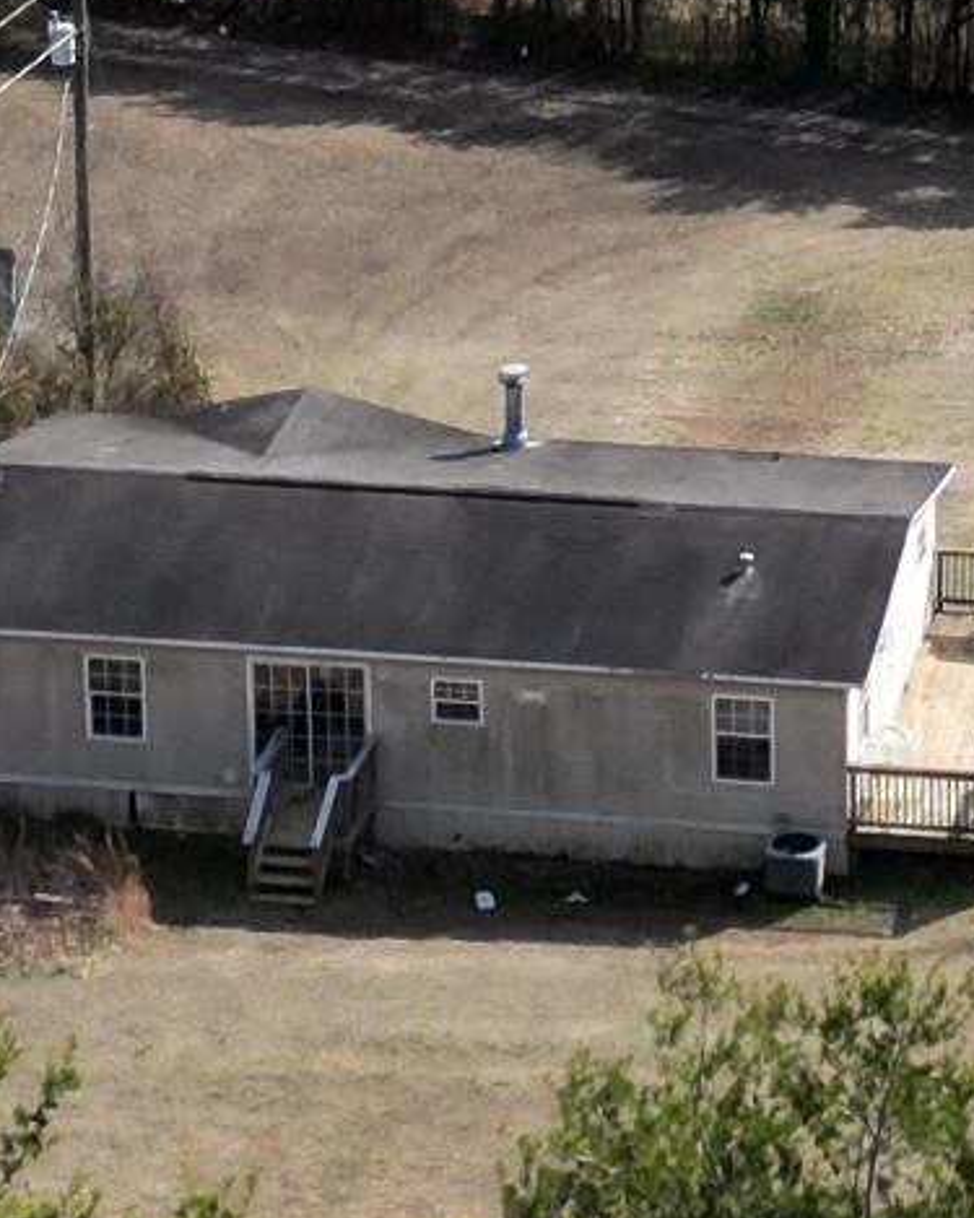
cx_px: 935
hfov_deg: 10.2
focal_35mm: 150
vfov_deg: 12.3
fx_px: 5407
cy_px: -525
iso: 100
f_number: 1.7
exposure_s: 1/3200
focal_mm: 6.72
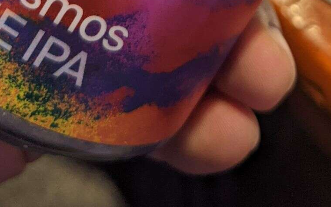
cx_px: 188
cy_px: -208
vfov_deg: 14.2
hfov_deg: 26.8
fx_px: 695
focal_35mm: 77
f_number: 1.73
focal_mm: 4.38
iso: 78
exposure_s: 1/99.9
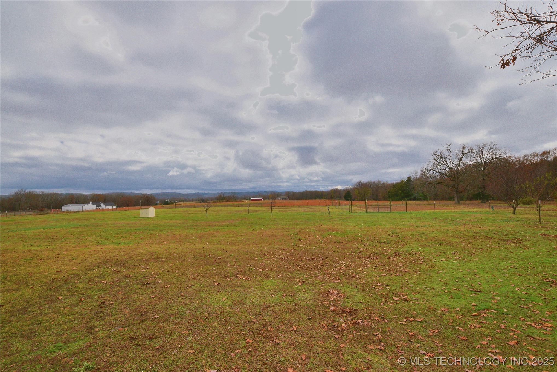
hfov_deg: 100.4
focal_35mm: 15
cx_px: 278
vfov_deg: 77.3
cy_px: 186
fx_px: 232
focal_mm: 10
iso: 320
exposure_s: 1/500
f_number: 11
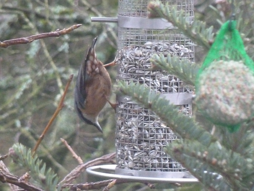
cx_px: 127
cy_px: 96
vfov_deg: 2.4
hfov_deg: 3.2
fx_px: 4579
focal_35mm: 624
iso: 800
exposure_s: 1/60
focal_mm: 49.2
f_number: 4.9
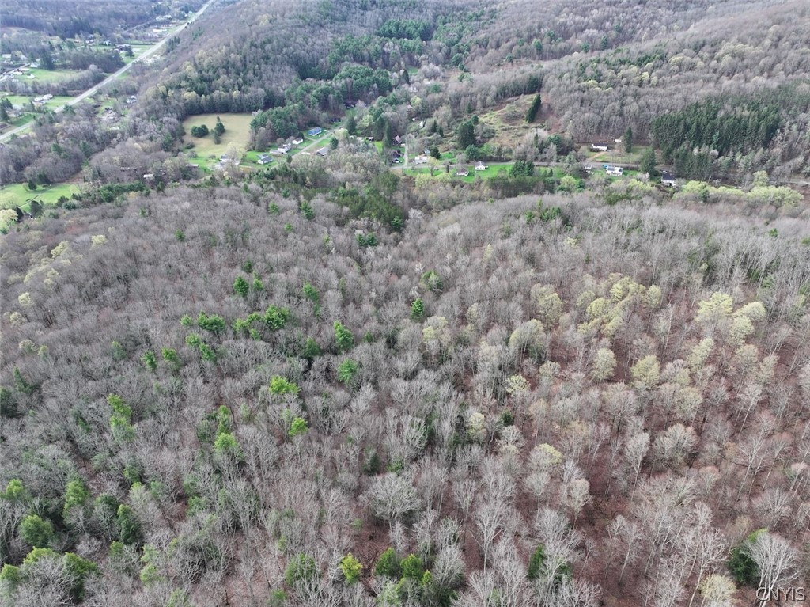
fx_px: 561
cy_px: 304
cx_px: 405
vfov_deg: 56.8
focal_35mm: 24
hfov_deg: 71.6
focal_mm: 12.29
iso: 110
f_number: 2.8
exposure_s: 1/240
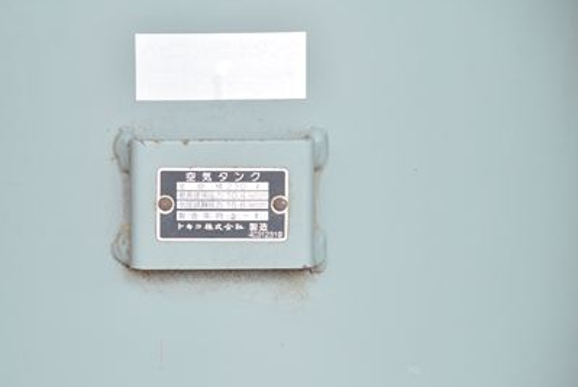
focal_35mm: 184
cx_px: 235
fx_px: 2957
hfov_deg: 11.2
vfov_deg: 7.5
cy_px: 210
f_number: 6.3
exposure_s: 1/500
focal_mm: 98
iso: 1250
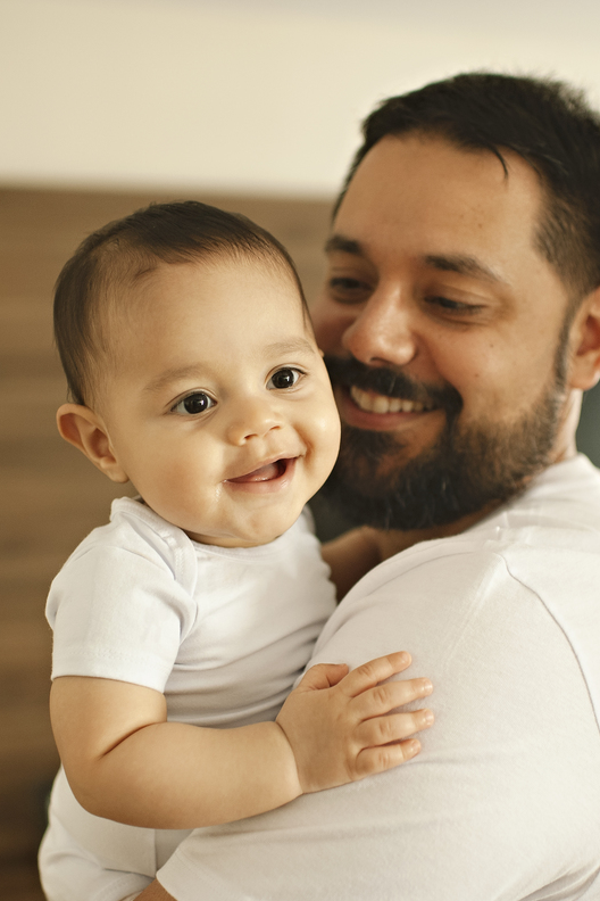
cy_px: 452
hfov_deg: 25.5
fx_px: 1325
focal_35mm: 53
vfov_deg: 37.5
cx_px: 338
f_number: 2
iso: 800
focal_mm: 35
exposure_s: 1/125
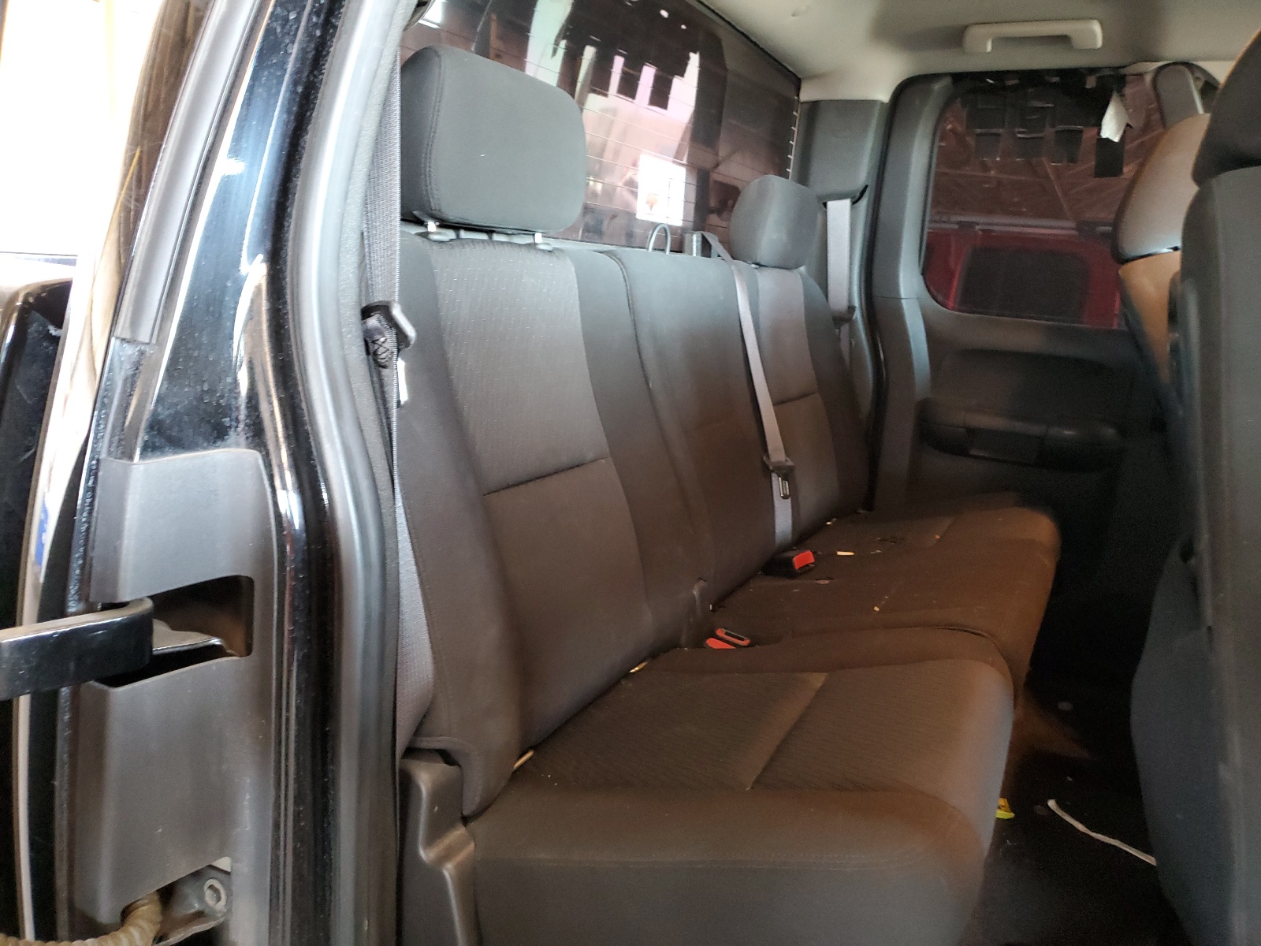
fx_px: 947
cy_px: 473
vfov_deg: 53.1
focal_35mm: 26
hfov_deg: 67.3
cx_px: 630
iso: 339
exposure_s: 1/15
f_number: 1.5
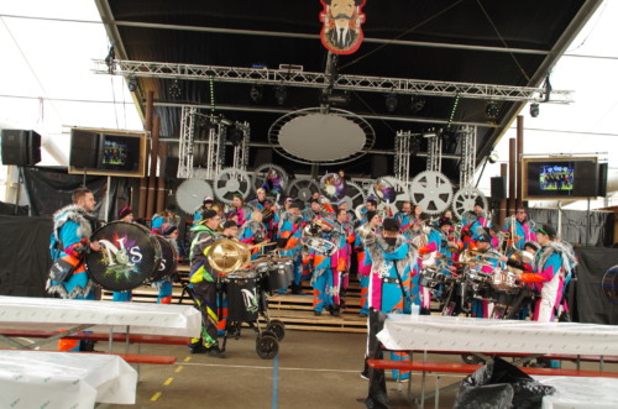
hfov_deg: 53.2
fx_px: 617
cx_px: 309
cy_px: 204
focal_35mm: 36
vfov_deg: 36.7
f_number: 5.6
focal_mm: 24
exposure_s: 1/50
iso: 400
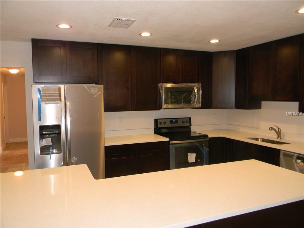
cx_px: 152
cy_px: 114
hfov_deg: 63.4
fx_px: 246
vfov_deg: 49.7
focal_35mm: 28
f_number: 3.5
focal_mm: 5
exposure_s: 1/26
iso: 200
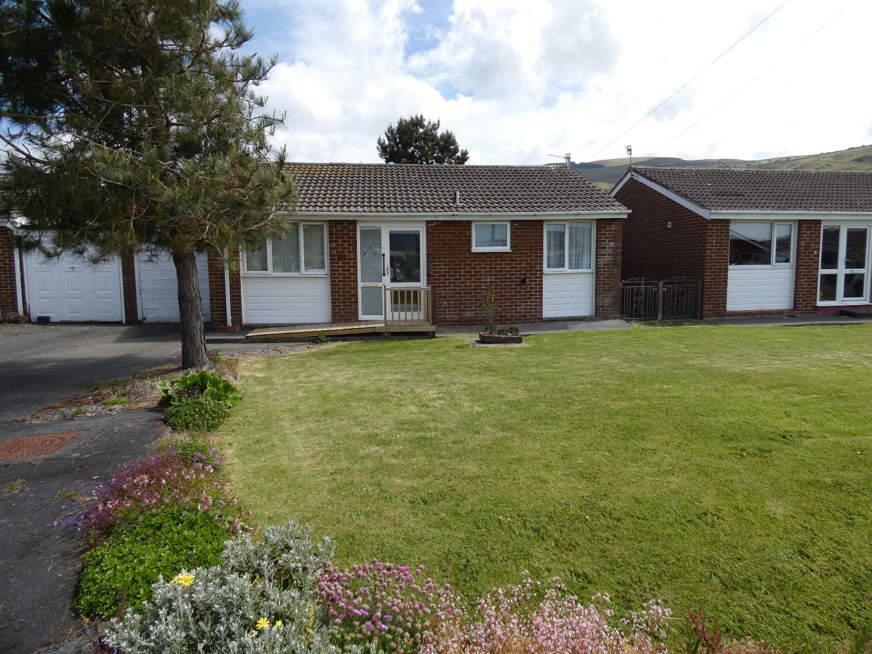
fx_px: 504
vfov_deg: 66.0
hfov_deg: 81.7
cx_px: 436
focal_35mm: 20
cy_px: 327
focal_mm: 3.6
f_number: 3.5
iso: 80
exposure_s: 1/800
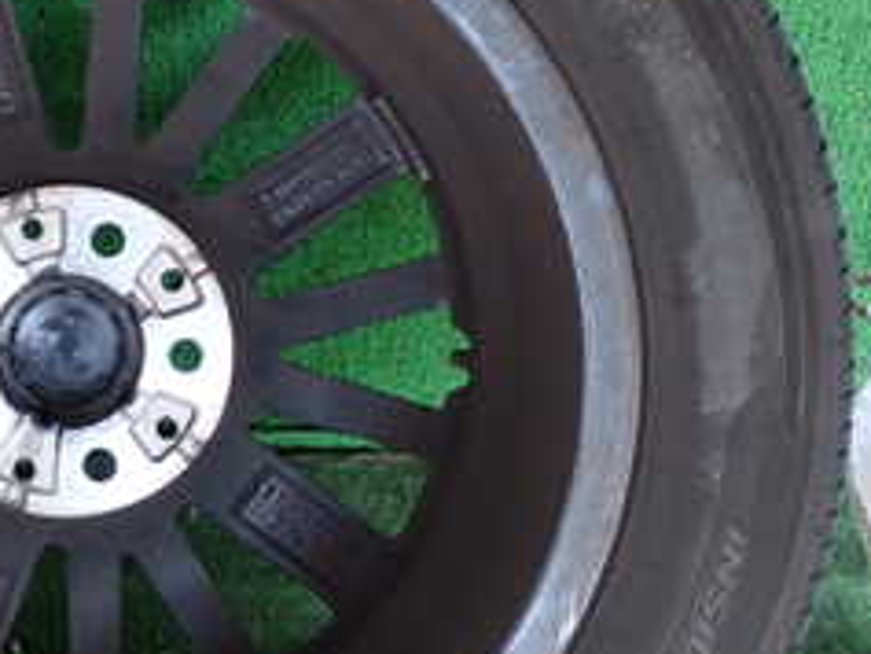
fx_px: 2291
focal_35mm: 91
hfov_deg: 21.1
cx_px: 88
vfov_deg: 16.3
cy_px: 331
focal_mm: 6.37
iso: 160
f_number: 2.5
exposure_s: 1/125
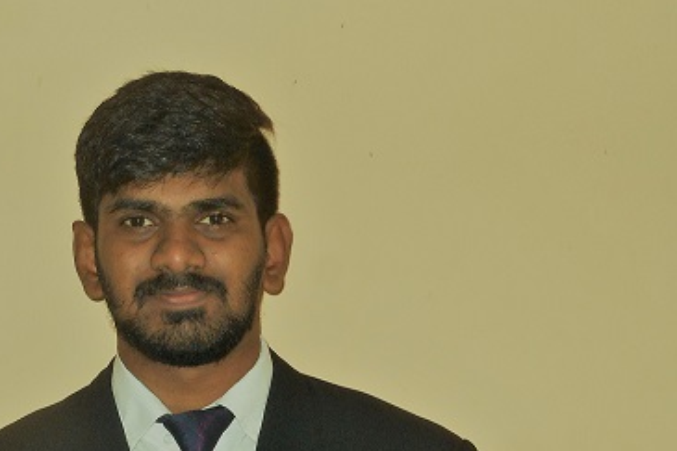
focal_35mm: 72
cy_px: 344
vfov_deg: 18.8
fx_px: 1353
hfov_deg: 27.8
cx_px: 207
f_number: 4.6
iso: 200
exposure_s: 1/30
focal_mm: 8.1
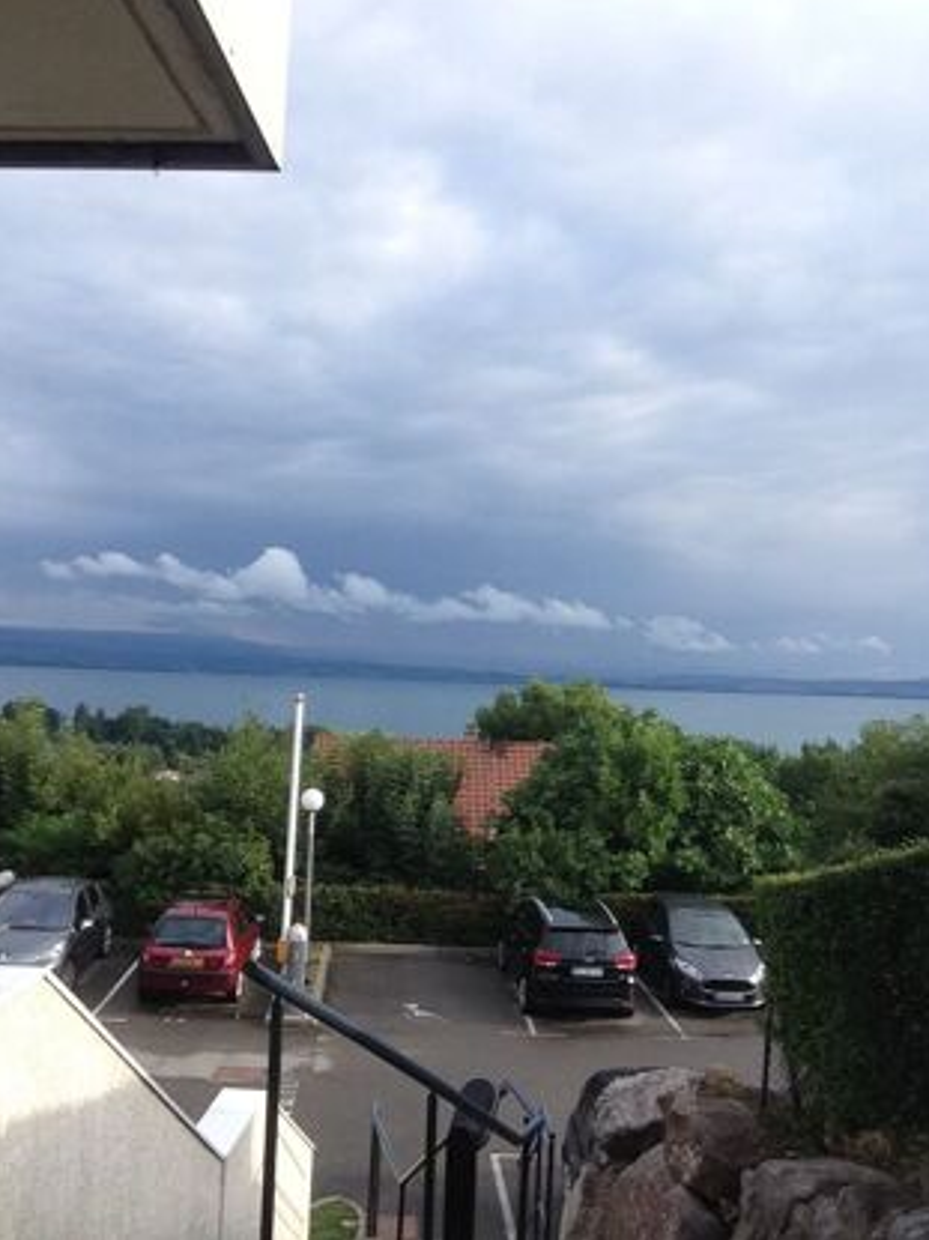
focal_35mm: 36
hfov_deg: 39.6
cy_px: 605
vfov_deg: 51.4
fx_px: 1289
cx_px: 466
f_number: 2.4
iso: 32
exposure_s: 1/345
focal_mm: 2.18
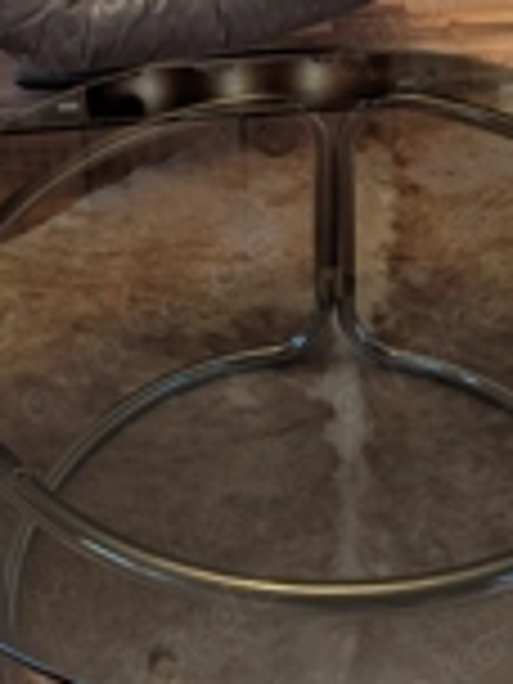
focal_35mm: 63
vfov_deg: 29.2
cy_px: 45
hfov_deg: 23.2
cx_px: 310
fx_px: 1245
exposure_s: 1/25
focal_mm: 6.81
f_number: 1.85
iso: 269
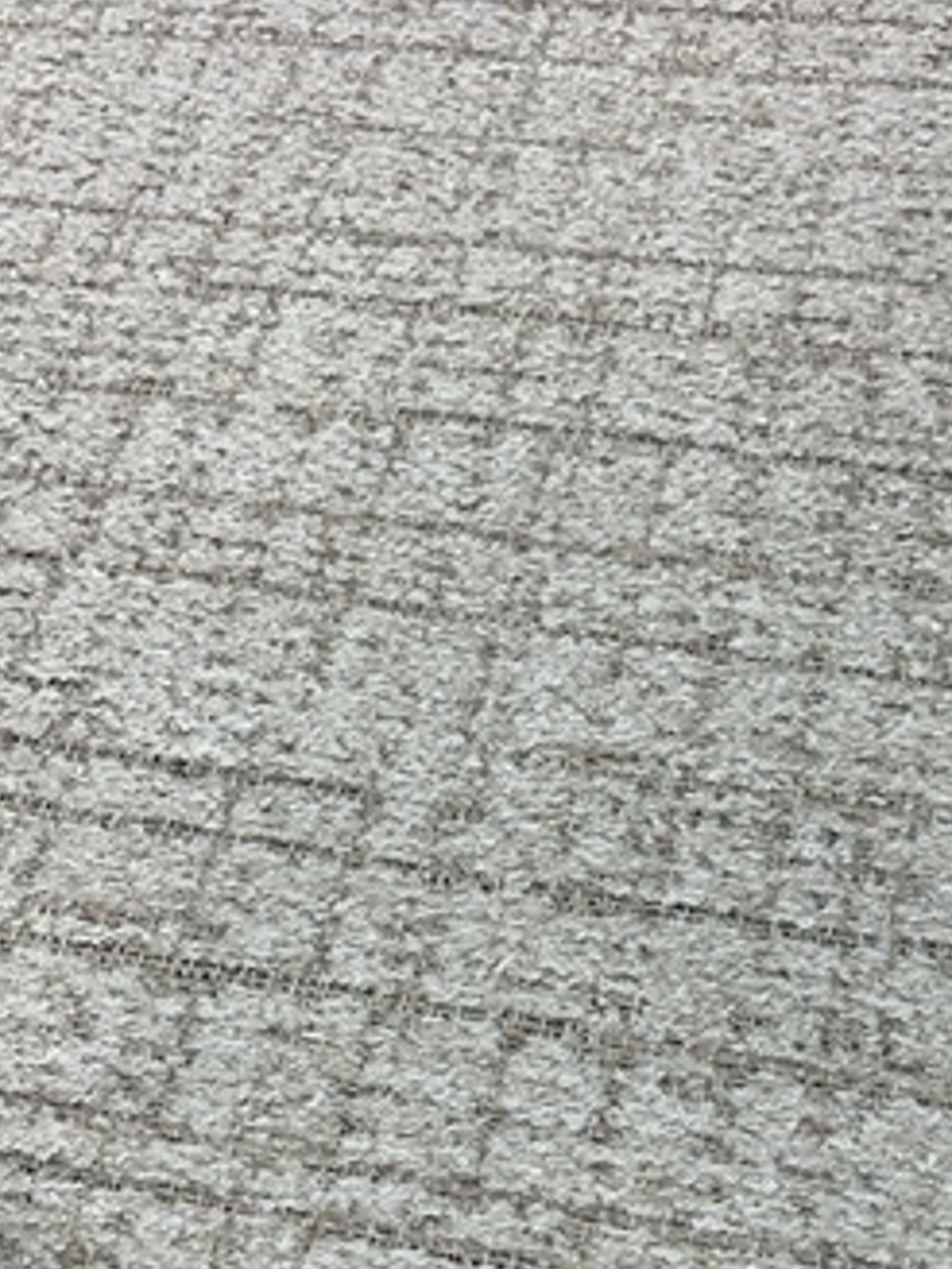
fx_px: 1467
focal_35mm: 40
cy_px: 948
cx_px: 615
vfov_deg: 45.2
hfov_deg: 35.7
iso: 50
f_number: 1.8
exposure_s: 1/100
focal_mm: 4.25
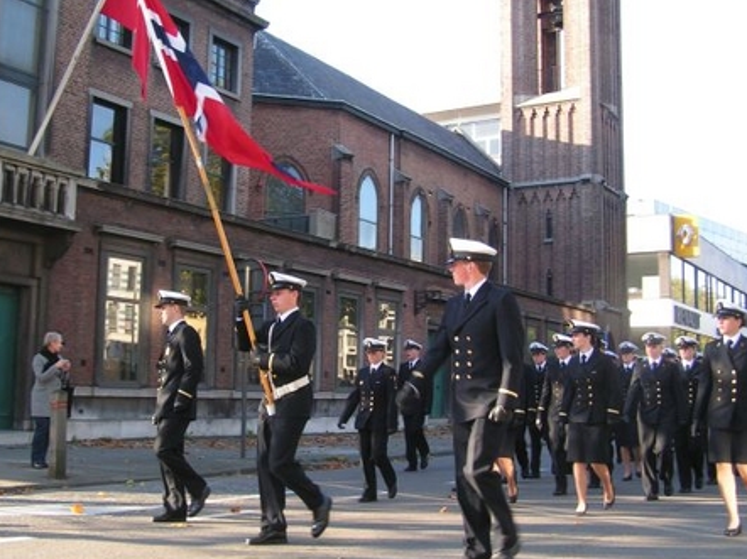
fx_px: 927
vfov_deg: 33.6
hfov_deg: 43.8
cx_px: 343
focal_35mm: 43
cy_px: 268
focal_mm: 6.3
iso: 50
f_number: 4
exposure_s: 1/80
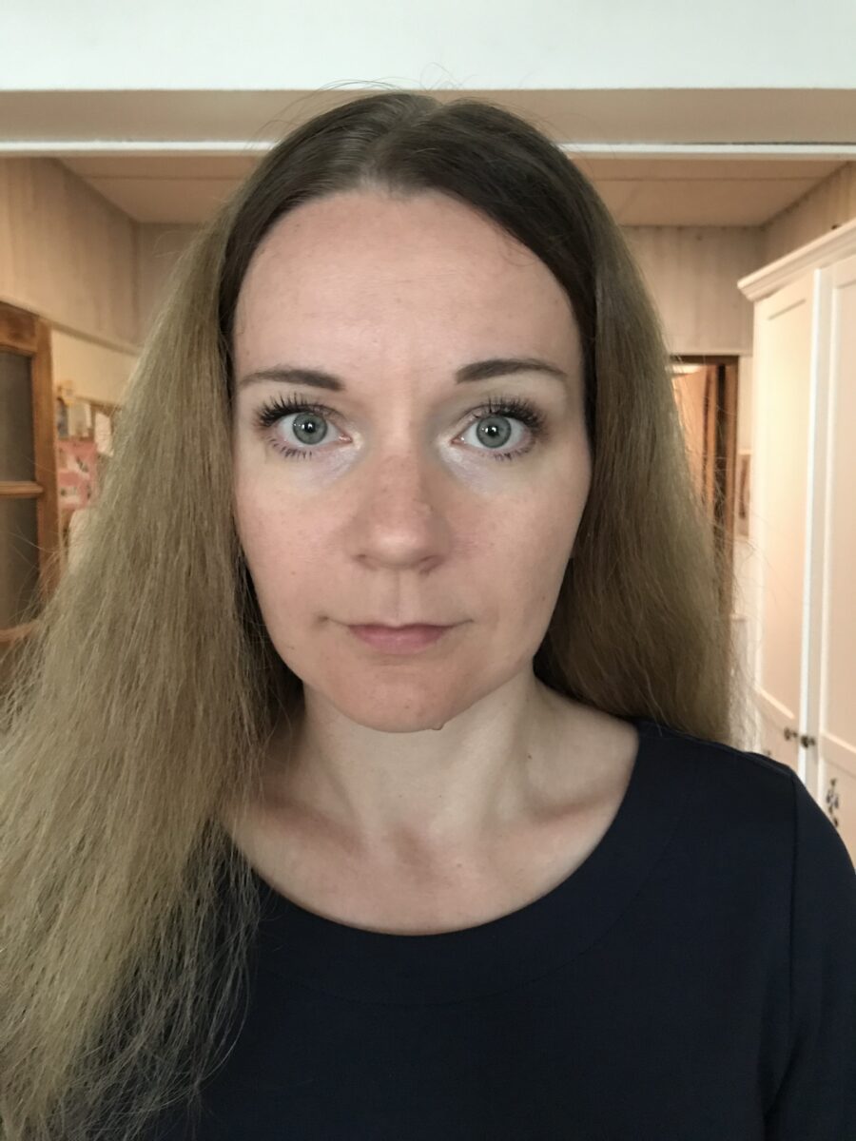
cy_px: 570
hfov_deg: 49.7
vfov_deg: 63.4
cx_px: 428
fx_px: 923
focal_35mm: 28
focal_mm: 3.99
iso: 100
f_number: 1.8
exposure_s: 1/7
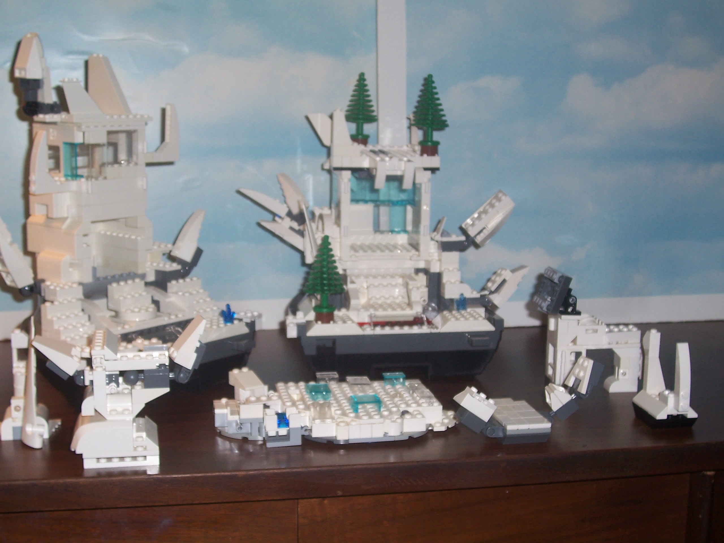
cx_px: 362
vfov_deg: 27.5
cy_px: 272
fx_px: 1109
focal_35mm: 53
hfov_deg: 36.2
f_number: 3.4
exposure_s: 1/60
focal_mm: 8.6
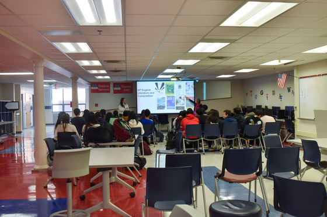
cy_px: 108
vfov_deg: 35.5
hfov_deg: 51.3
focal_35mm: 38
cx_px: 164
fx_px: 341
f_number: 6.3
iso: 800
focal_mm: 25
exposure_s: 1/125
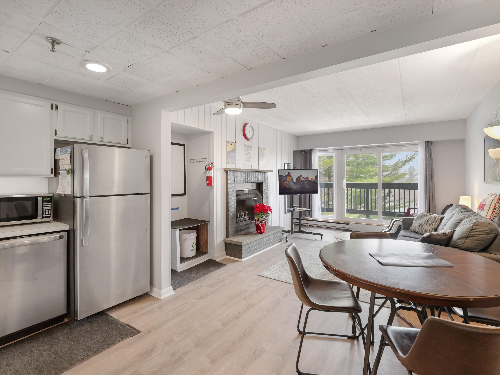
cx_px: 250
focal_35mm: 16
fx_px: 231
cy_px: 188
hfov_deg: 94.5
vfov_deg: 78.1
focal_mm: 8
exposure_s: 1/60
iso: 1250
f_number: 2.8
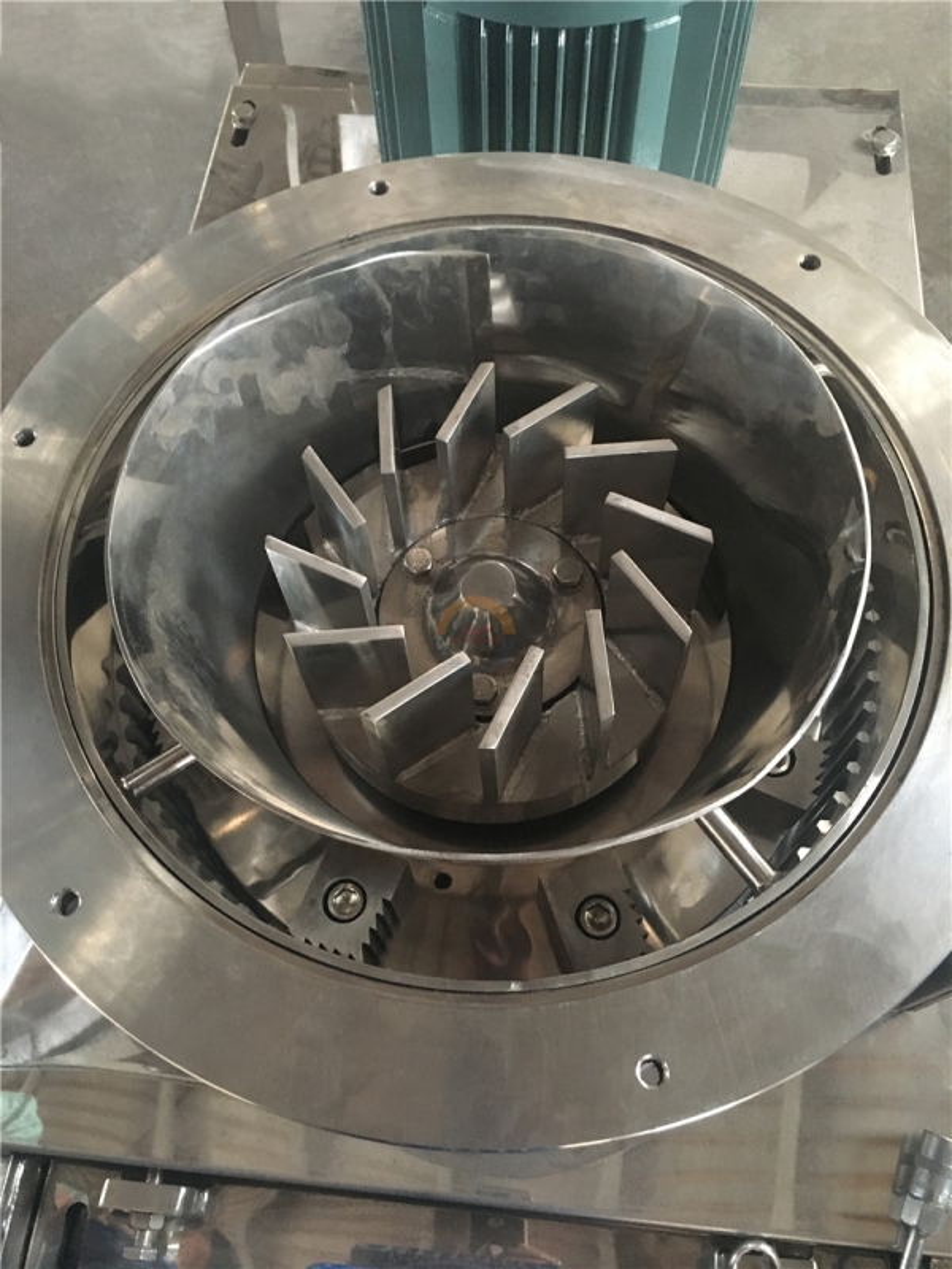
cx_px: 476
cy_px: 634
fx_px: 1063
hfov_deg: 48.2
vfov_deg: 61.7
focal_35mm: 29
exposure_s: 1/17
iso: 400
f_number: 2.2
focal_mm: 4.15
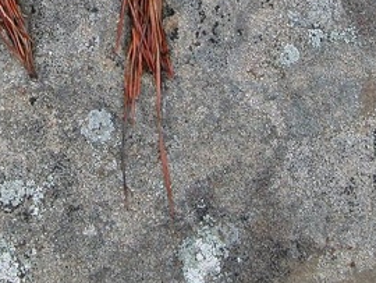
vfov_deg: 6.9
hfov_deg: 9.2
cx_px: 96
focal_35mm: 214
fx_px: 2327
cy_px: -95
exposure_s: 1/125
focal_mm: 18.8
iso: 100
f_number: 4.7
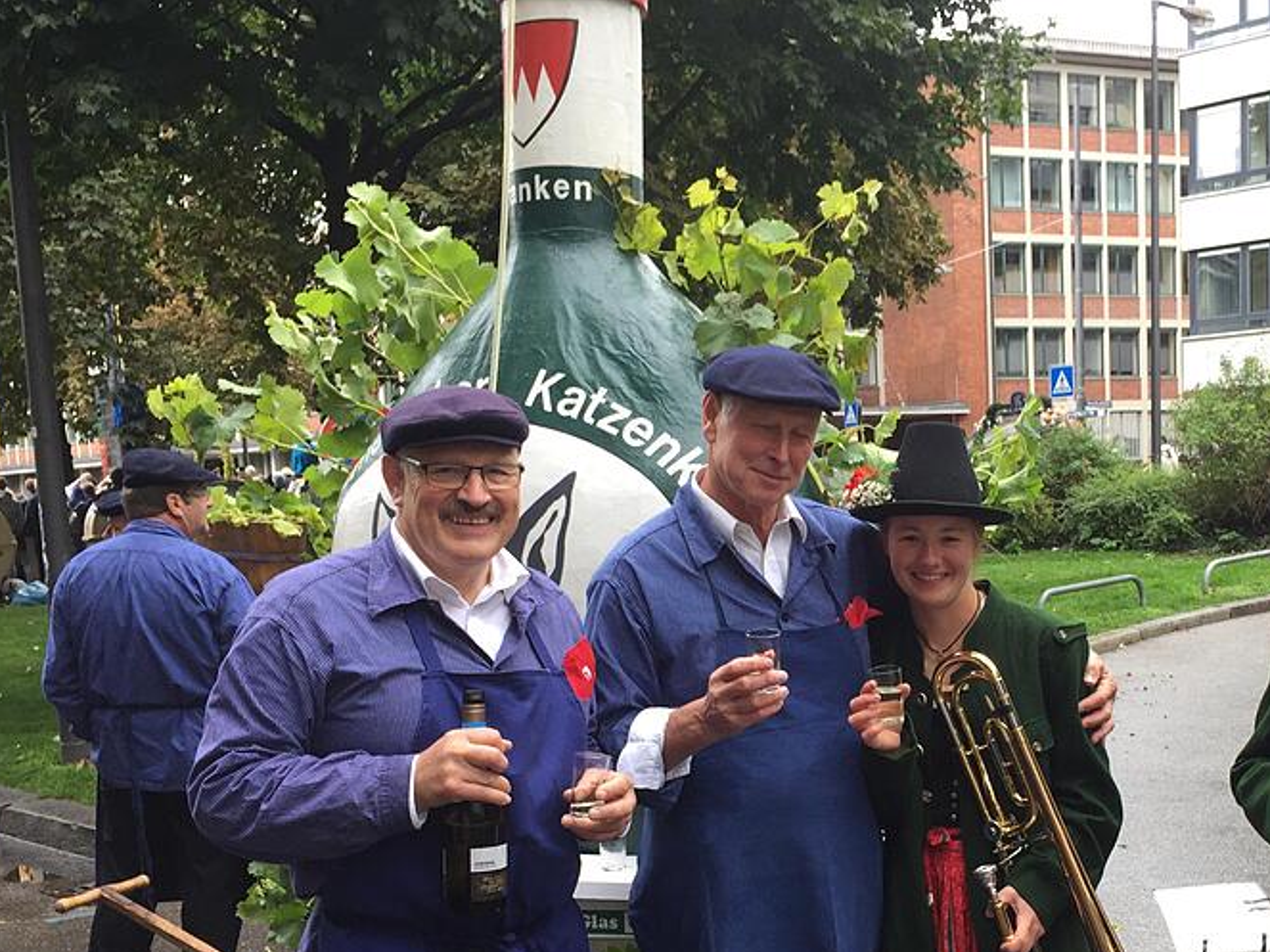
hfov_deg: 44.0
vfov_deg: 33.8
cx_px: 868
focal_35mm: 42
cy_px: 688
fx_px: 1541
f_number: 2.2
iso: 50
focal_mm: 4.15
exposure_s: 1/100
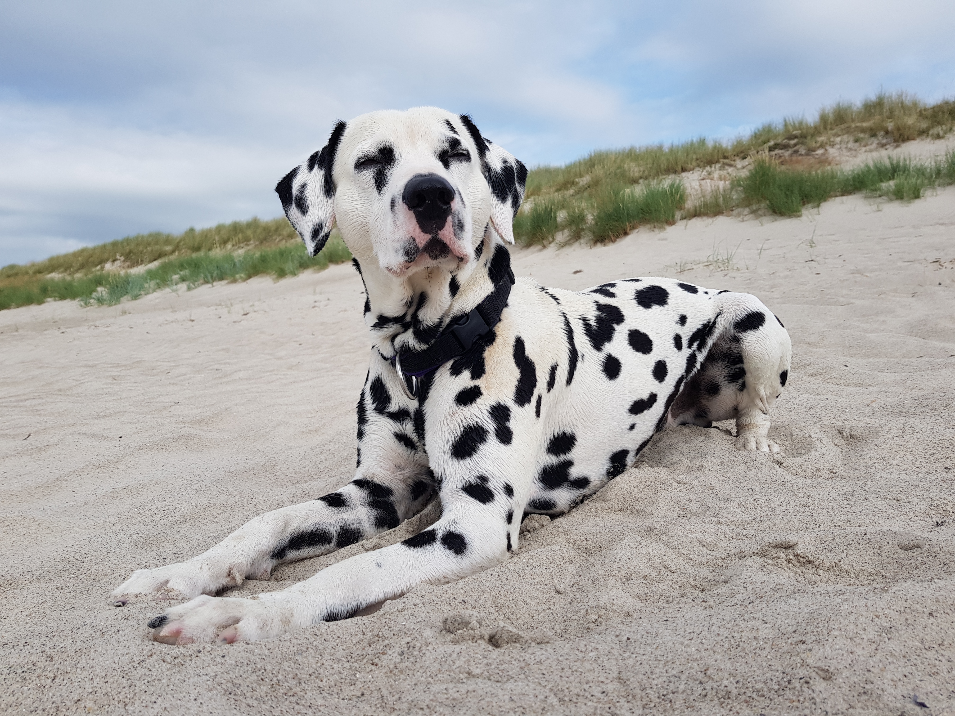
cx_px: 478
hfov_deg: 67.3
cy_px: 358
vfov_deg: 53.1
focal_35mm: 26
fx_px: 717
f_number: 1.7
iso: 40
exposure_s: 1/2232
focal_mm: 4.2
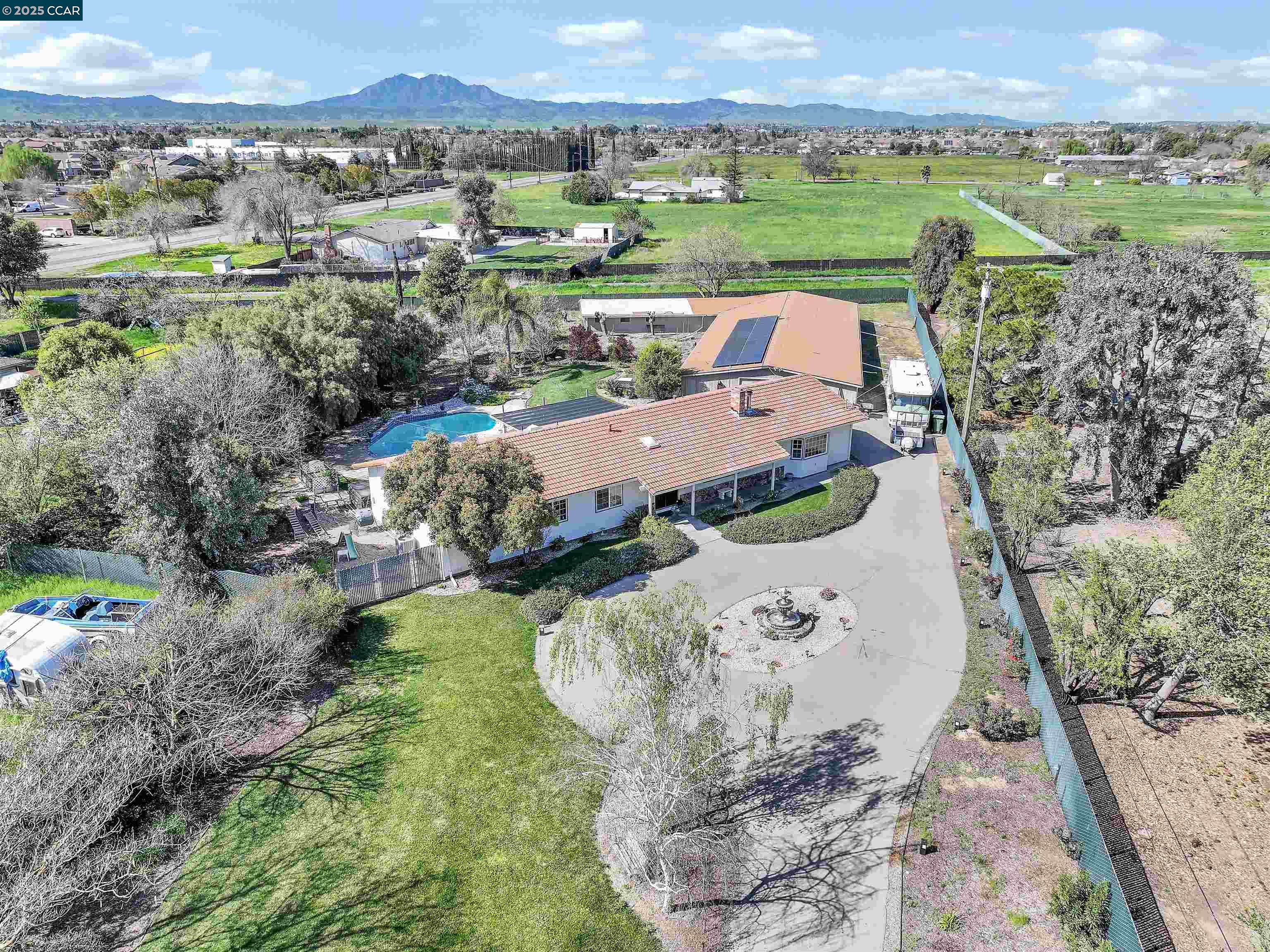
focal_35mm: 24
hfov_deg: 71.6
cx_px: 635
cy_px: 476
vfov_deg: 56.8
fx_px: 880
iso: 170
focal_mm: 12.29
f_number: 2.8
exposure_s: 1/1600
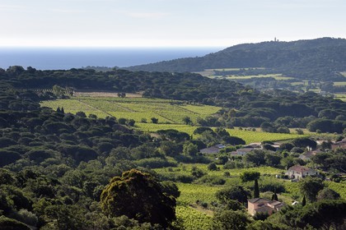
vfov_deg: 11.2
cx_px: 173
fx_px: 1172
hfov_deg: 16.8
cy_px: 115
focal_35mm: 122
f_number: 22
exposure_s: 1/250
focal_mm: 122
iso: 400
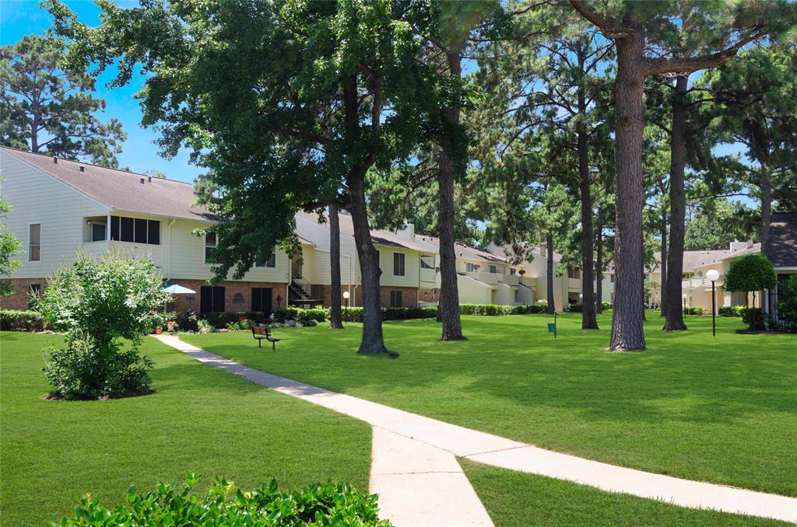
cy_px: 264
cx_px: 398
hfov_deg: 62.0
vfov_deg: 43.4
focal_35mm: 30
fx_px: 663
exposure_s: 1/250
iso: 200
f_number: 8
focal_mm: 20
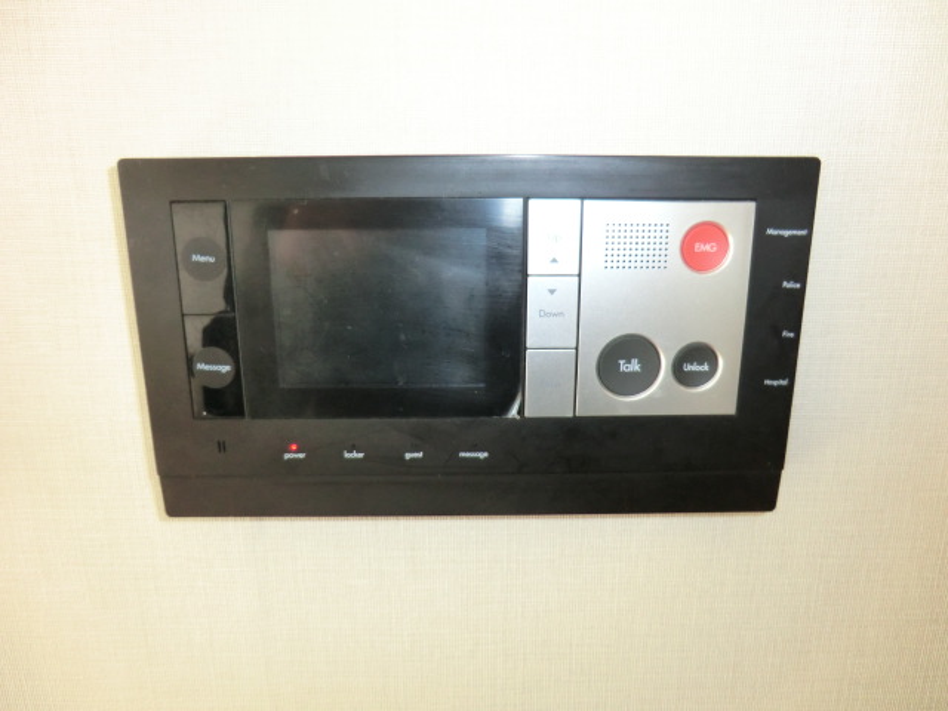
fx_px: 657
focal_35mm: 24
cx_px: 474
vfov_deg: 56.8
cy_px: 356
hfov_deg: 71.6
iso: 200
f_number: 3.2
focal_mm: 4.3
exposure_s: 1/60
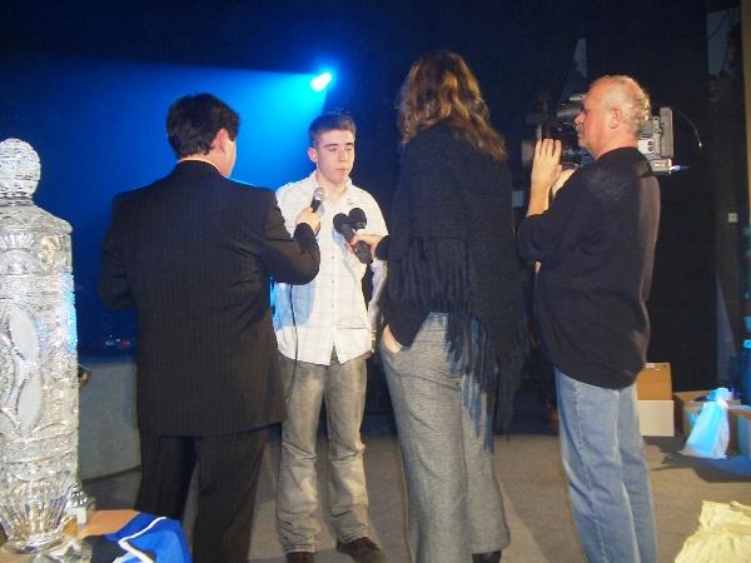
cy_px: 282
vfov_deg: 40.7
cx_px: 376
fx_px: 759
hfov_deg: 52.6
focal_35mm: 35
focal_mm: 5.8
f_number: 2.6
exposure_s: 1/40
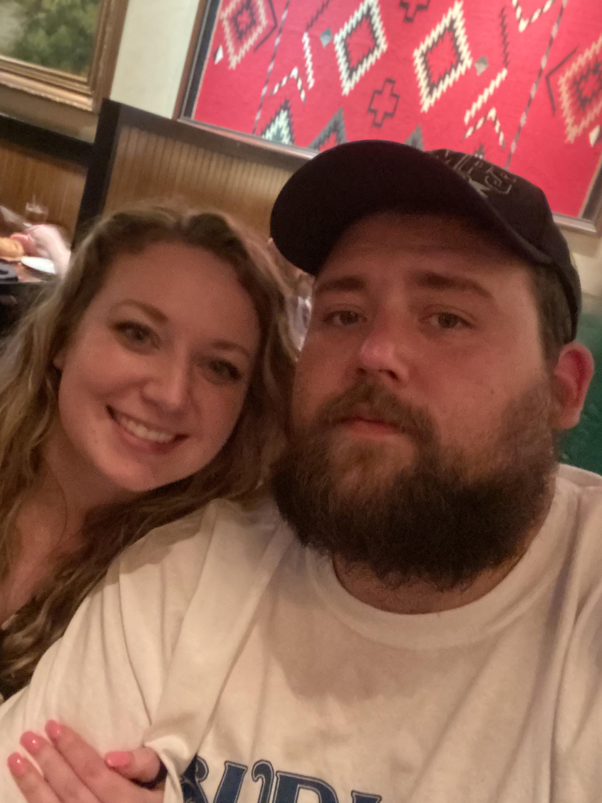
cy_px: 386
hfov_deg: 39.5
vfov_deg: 51.3
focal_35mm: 36
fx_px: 835
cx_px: 245
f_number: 2.2
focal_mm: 2.71
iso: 2000
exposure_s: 1/15
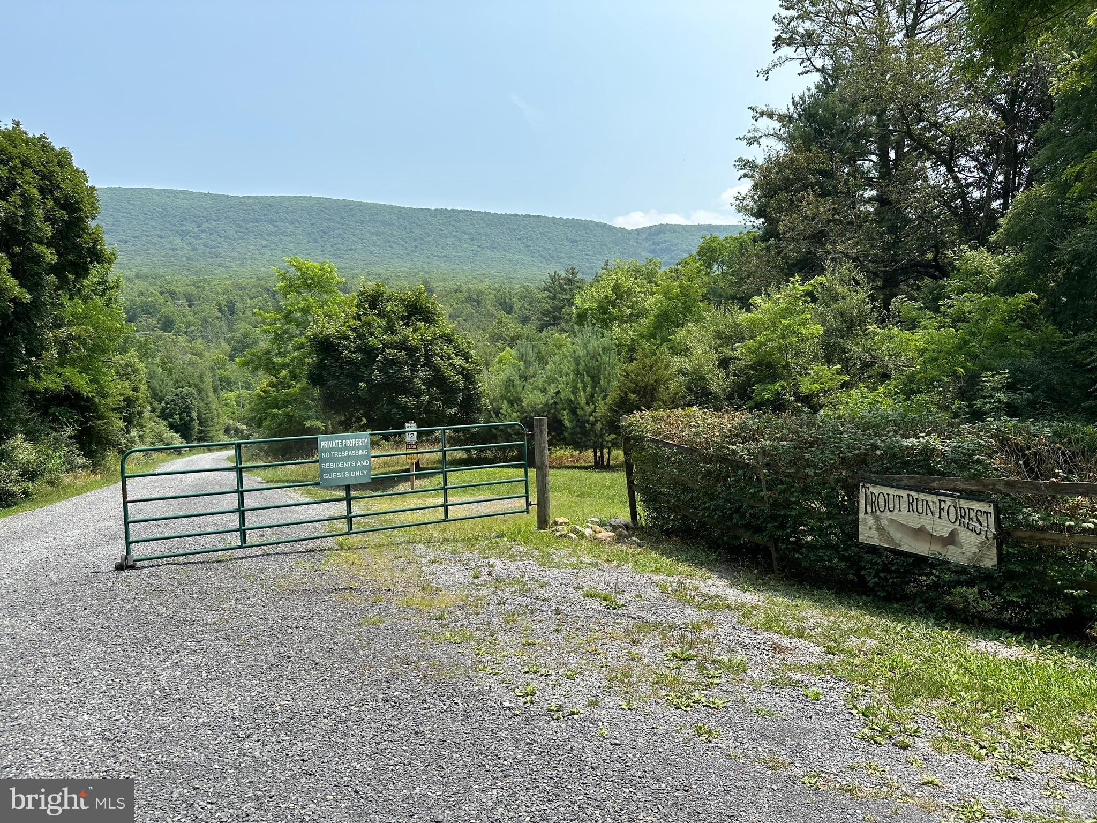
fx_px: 761
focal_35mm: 24
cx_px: 548
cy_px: 412
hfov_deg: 71.6
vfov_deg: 56.8
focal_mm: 6.86
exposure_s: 1/3356
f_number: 1.78
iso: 80
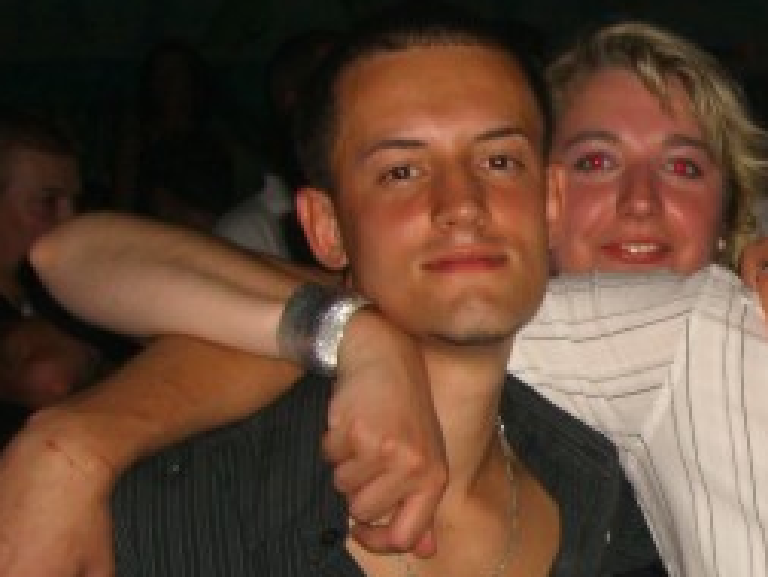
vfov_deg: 16.3
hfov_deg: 20.6
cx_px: 880
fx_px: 1998
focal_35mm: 90
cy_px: 434
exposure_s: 1/60
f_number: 2.8
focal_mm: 7.9
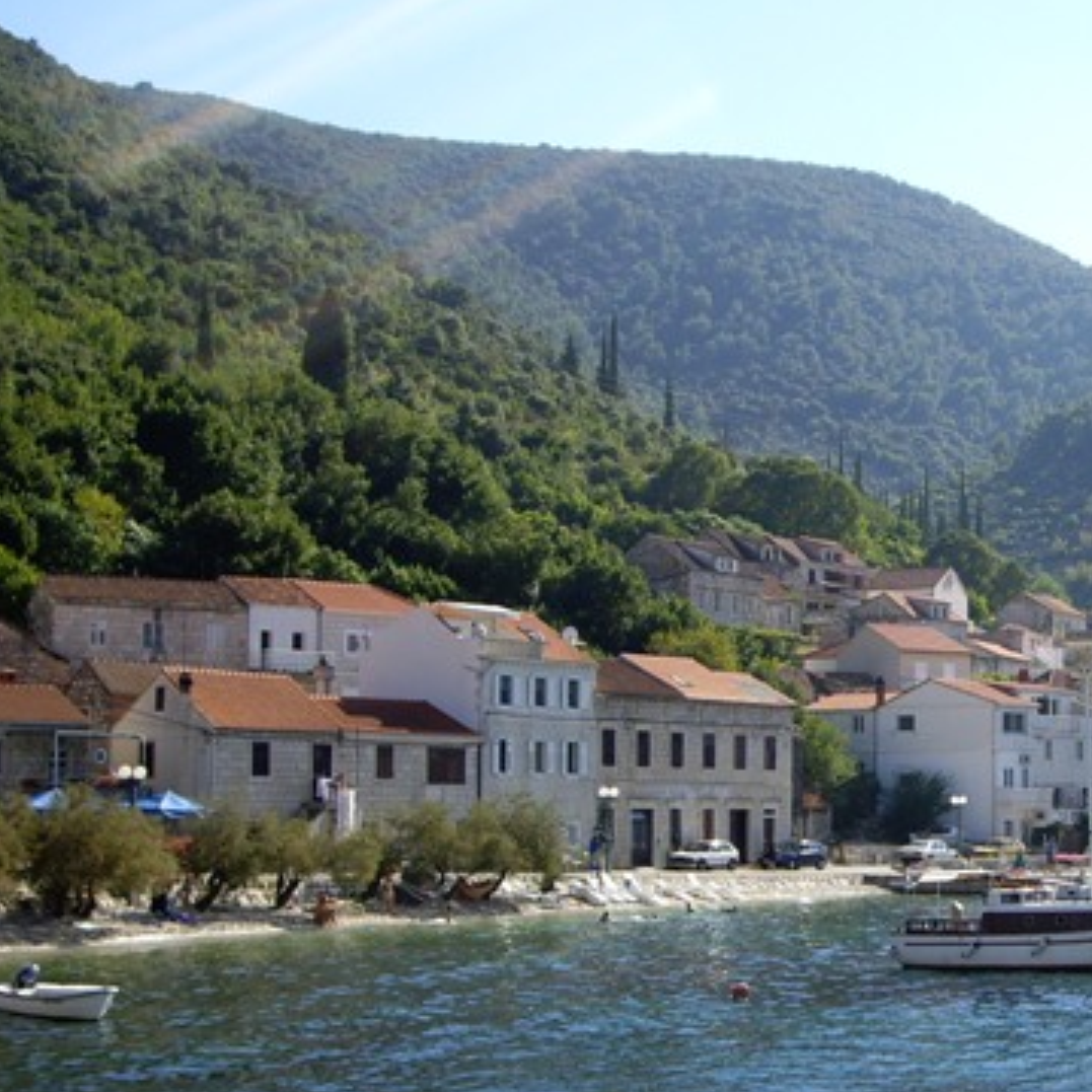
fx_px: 2641
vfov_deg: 23.3
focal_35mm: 74
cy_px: 697
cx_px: 958
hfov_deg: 22.8
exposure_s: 1/250
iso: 50
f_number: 4.8
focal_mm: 7.6
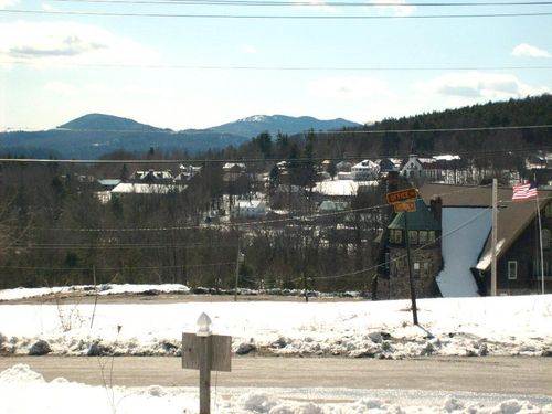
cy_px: 207
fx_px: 1292
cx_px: 276
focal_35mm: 81
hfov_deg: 24.1
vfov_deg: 18.2
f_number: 10.6
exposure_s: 1/350
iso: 80
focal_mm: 13.7
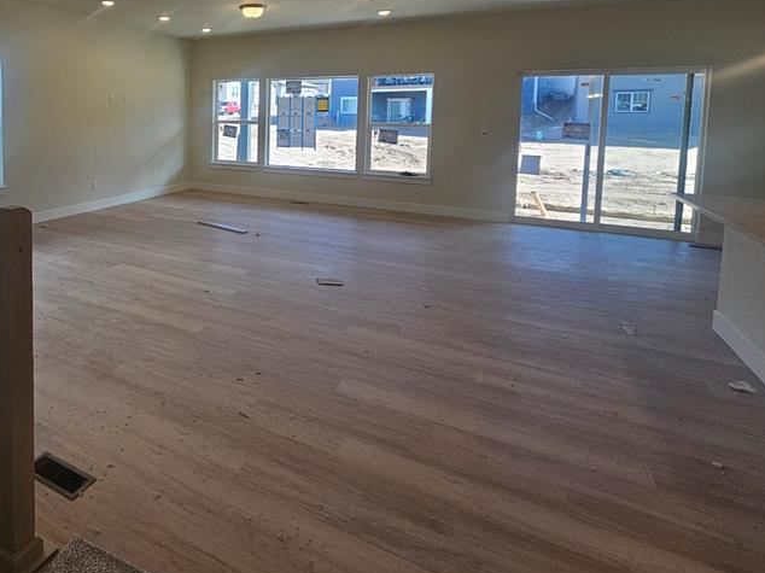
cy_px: 145
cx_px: 164
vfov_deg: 60.1
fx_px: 464
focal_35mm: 21
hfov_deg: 71.8
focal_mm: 2.2
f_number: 2.2
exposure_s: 1/165
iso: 50
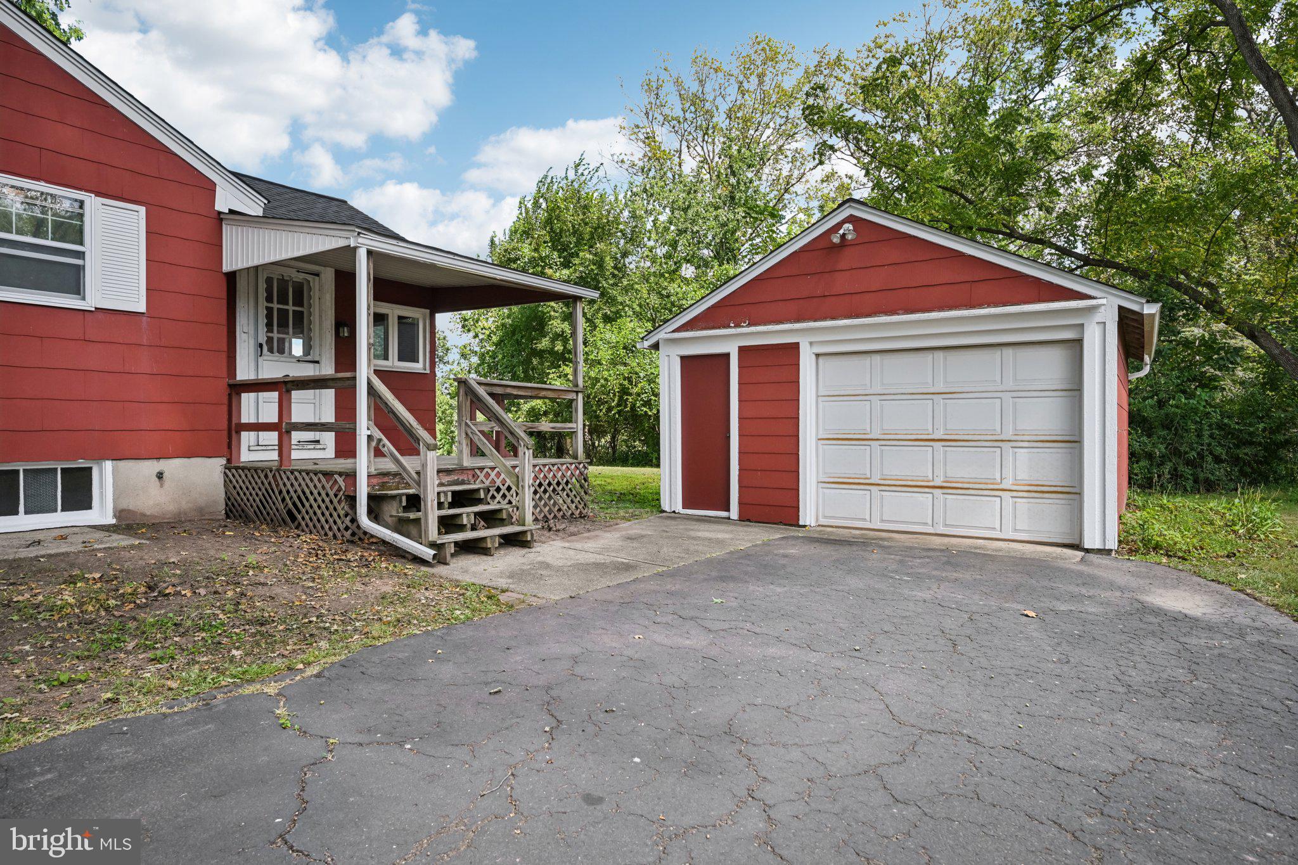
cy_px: 432
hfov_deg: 84.0
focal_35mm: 20
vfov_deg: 61.9
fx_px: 721
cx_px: 649
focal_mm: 20
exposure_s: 1/250
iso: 400
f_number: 8
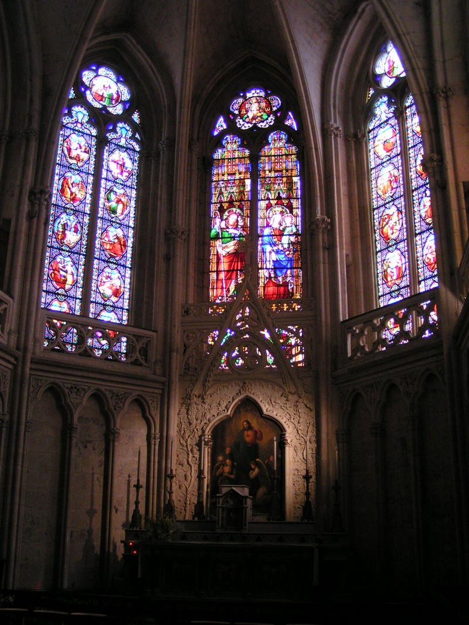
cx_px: 234
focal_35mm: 38
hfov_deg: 37.7
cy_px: 312
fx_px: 687
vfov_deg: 49.0
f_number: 2.8
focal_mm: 5.8
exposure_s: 1/20
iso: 200
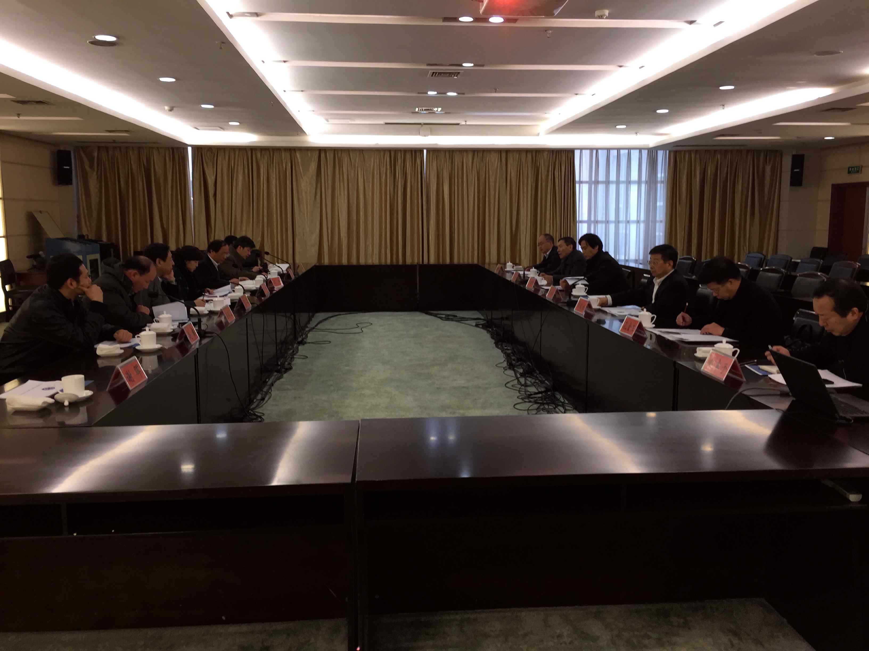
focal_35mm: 29
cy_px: 326
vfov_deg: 48.2
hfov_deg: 61.7
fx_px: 728
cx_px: 434
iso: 50
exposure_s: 1/30
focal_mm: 4.15
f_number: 2.2
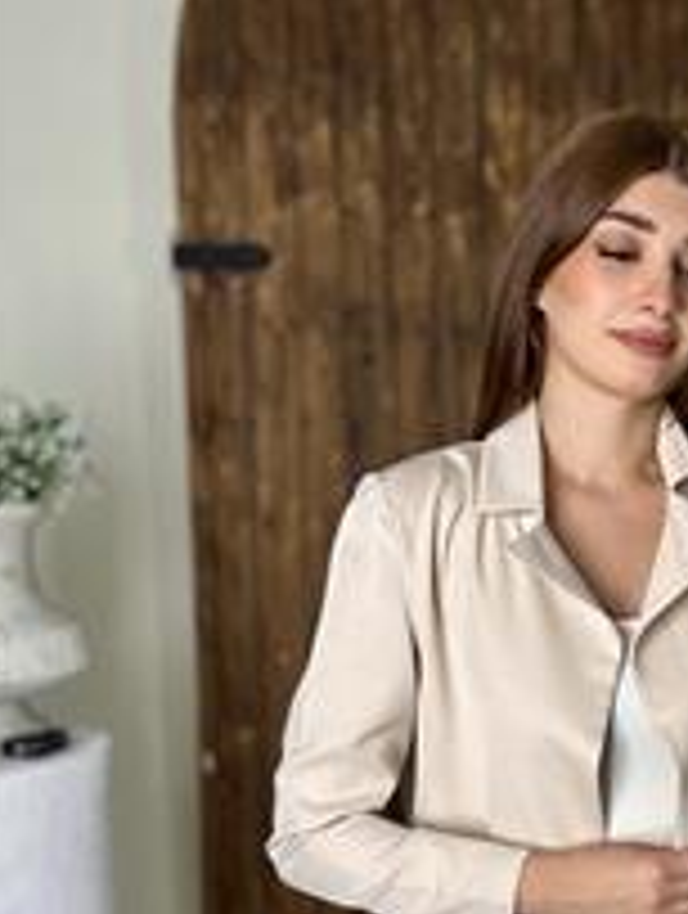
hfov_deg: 24.1
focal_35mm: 59
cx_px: 643
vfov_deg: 32.4
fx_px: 1559
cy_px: 599
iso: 25
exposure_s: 1/121
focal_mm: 2.69
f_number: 1.9
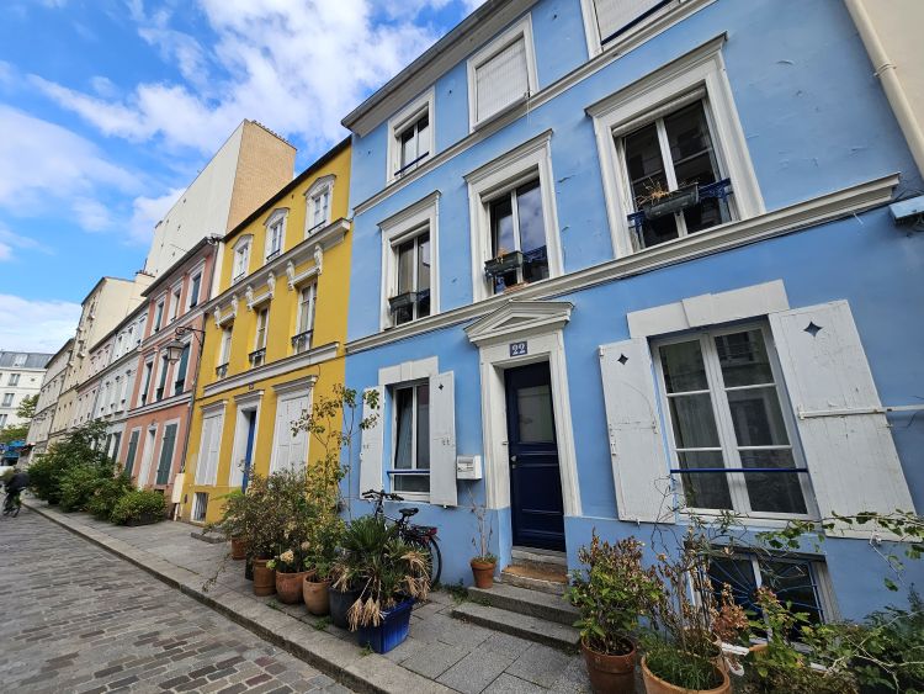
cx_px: 462
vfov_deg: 89.9
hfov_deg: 106.2
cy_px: 347
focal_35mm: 13
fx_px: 347
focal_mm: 2.2
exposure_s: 1/934
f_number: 2.2
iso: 50
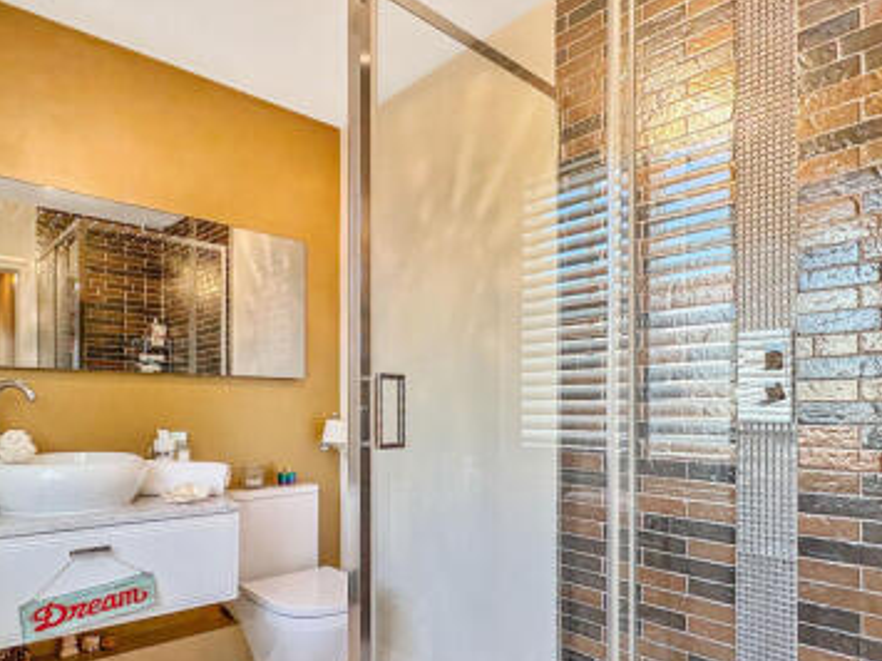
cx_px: 481
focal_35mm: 23
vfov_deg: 58.6
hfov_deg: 73.8
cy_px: 379
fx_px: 586
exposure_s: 1/100
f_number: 2.2
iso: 200
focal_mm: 2.22
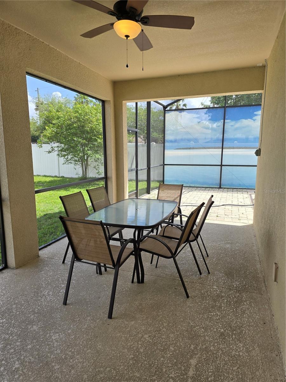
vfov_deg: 73.9
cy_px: 191
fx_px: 253
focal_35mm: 23
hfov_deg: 58.9
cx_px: 143
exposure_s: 1/305
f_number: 1.7
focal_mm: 6.3
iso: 12
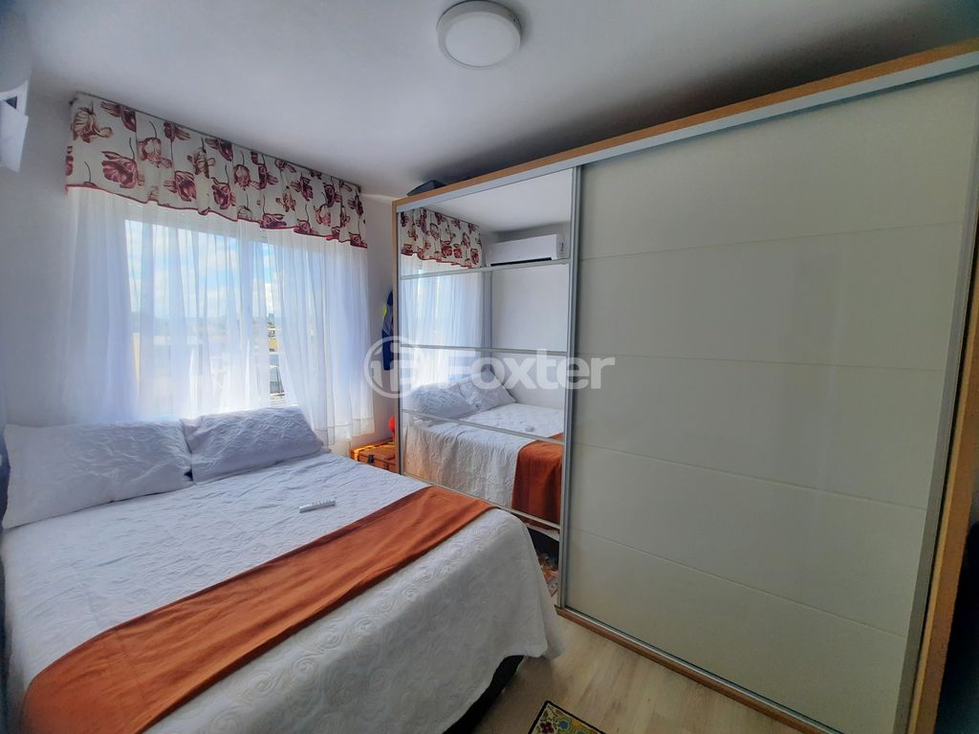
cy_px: 367
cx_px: 490
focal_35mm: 13
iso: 40
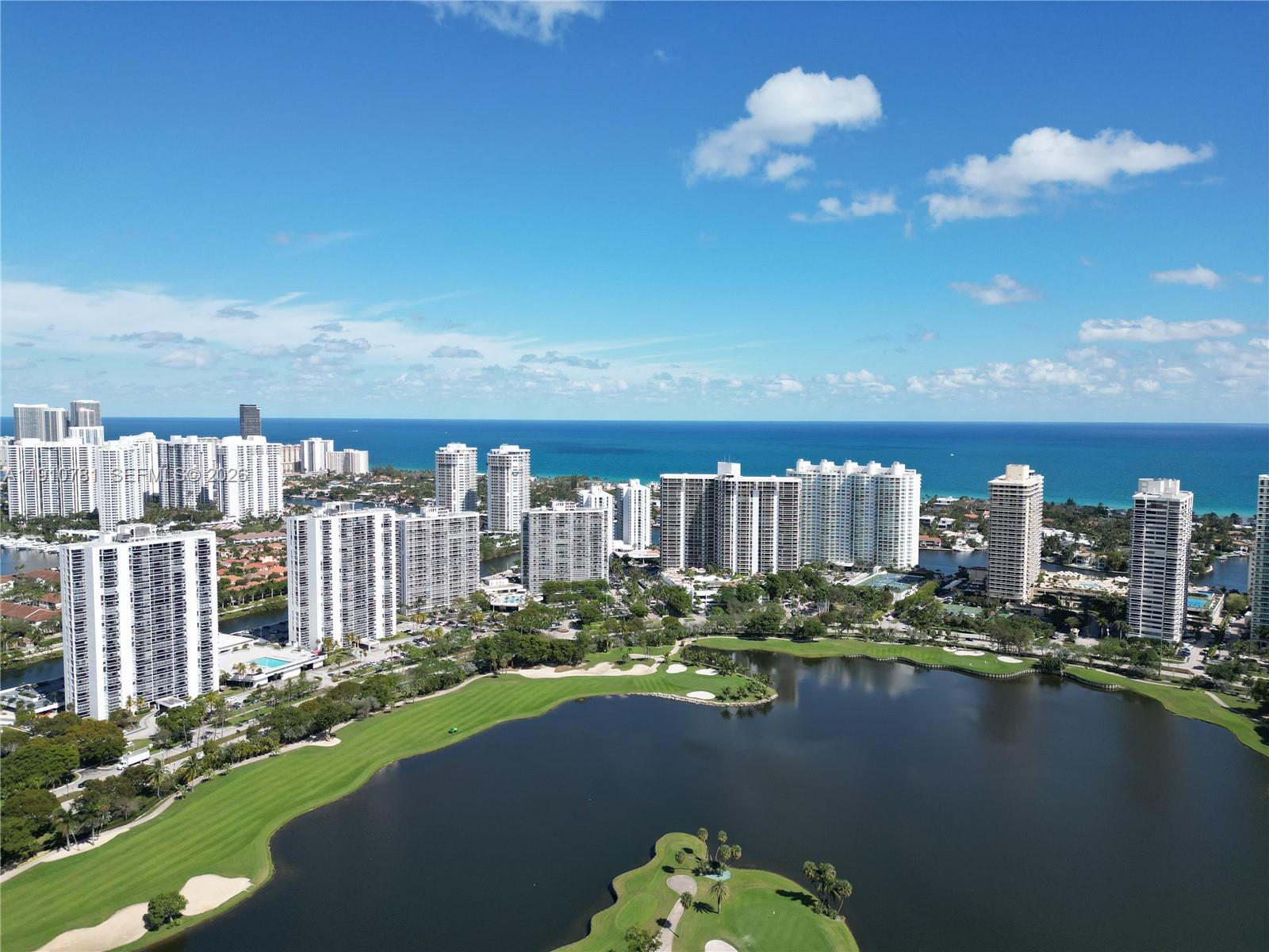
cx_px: 634
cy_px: 476
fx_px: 880
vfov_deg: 56.8
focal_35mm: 24
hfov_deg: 71.6
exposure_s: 1/3200
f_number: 1.7
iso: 130
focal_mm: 6.72
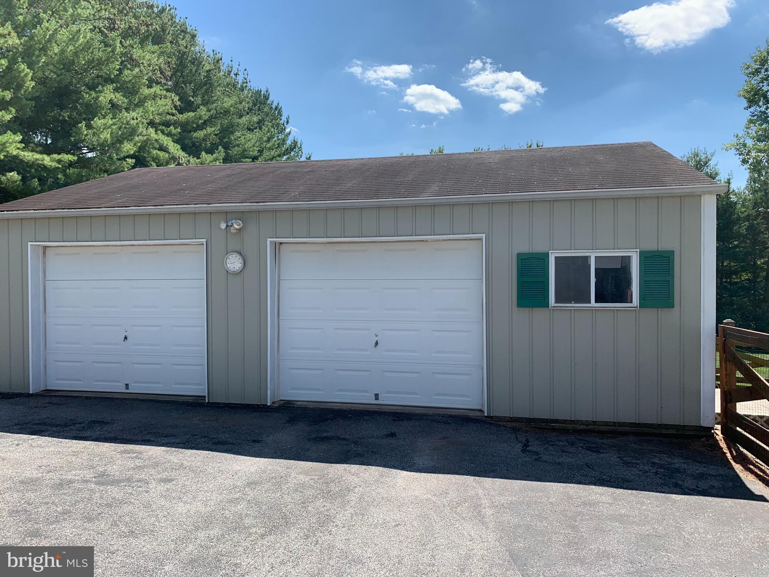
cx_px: 384
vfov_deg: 53.1
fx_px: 578
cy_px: 288
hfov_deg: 67.3
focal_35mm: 26
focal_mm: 4.25
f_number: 1.8
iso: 25
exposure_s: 1/1718
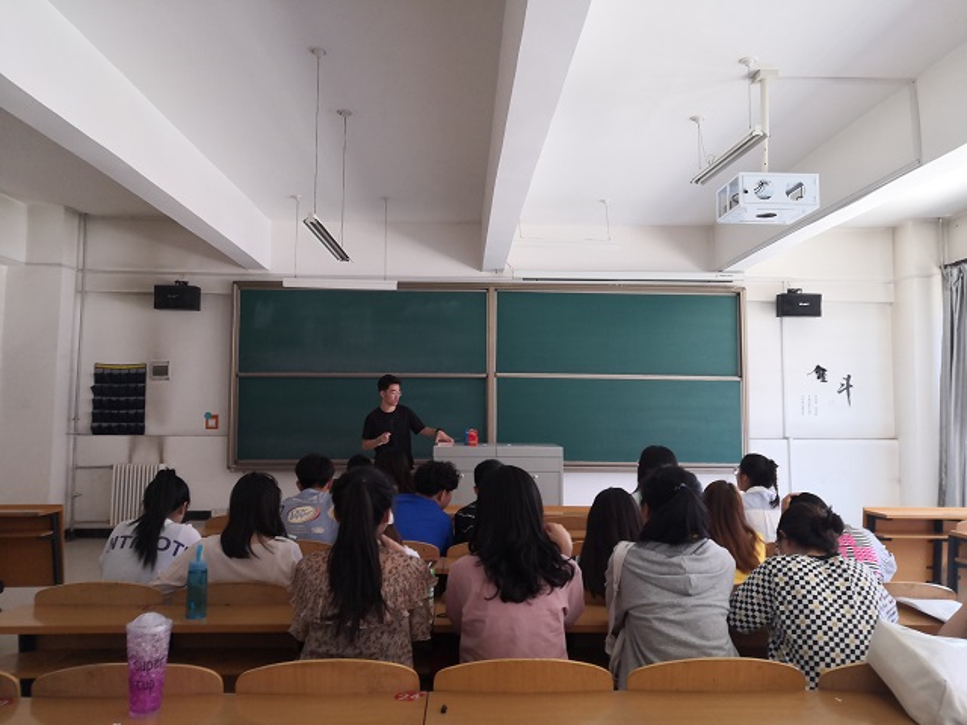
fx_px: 754
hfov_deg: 65.3
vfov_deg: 51.4
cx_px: 484
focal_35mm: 27
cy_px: 362
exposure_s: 1/50
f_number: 1.8
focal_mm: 3.95
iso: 160
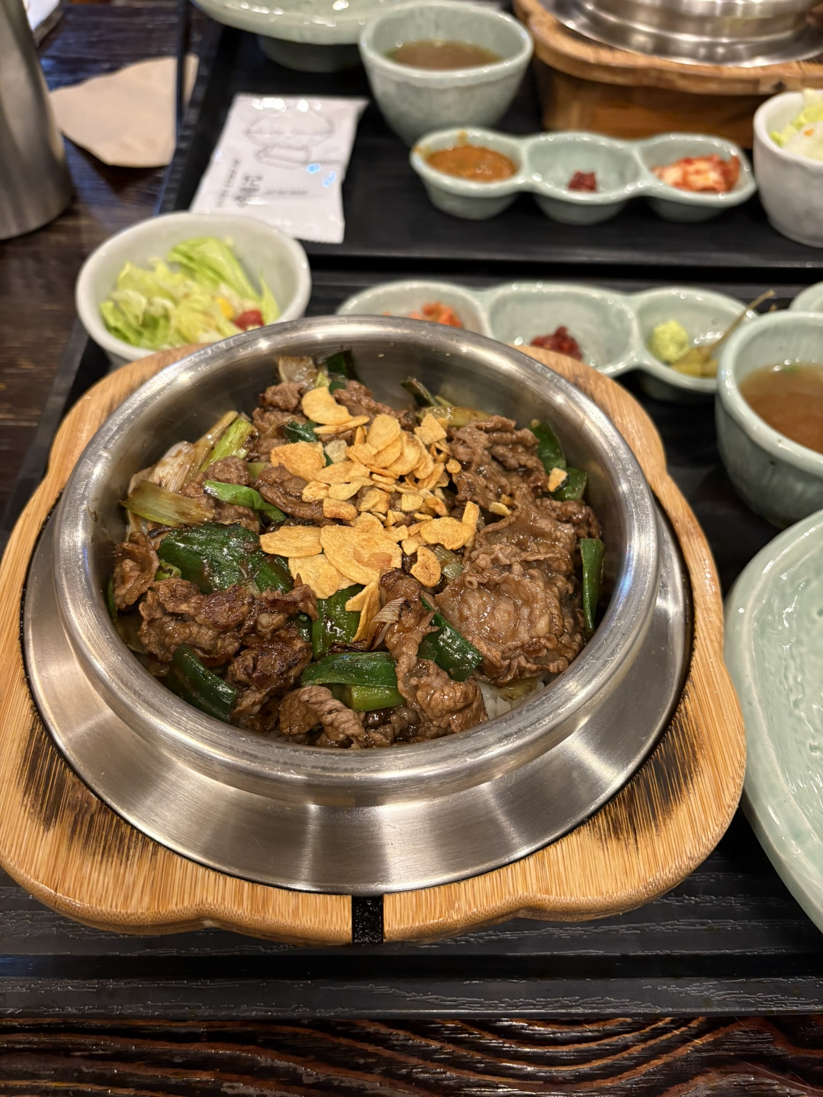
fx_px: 824
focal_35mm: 26
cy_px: 548
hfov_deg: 53.1
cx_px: 412
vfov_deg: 67.3
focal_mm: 5.96
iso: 250
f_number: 1.6
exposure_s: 1/60
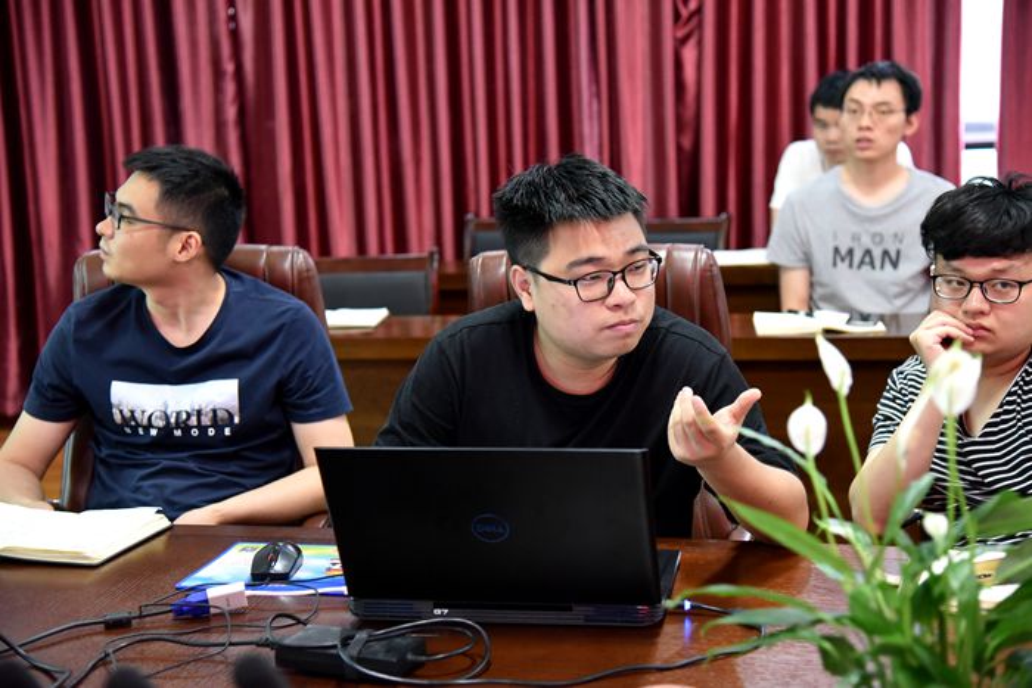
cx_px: 516
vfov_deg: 20.9
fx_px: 1864
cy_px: 344
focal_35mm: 65
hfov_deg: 31.0
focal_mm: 65
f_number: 4
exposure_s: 1/60
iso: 6400
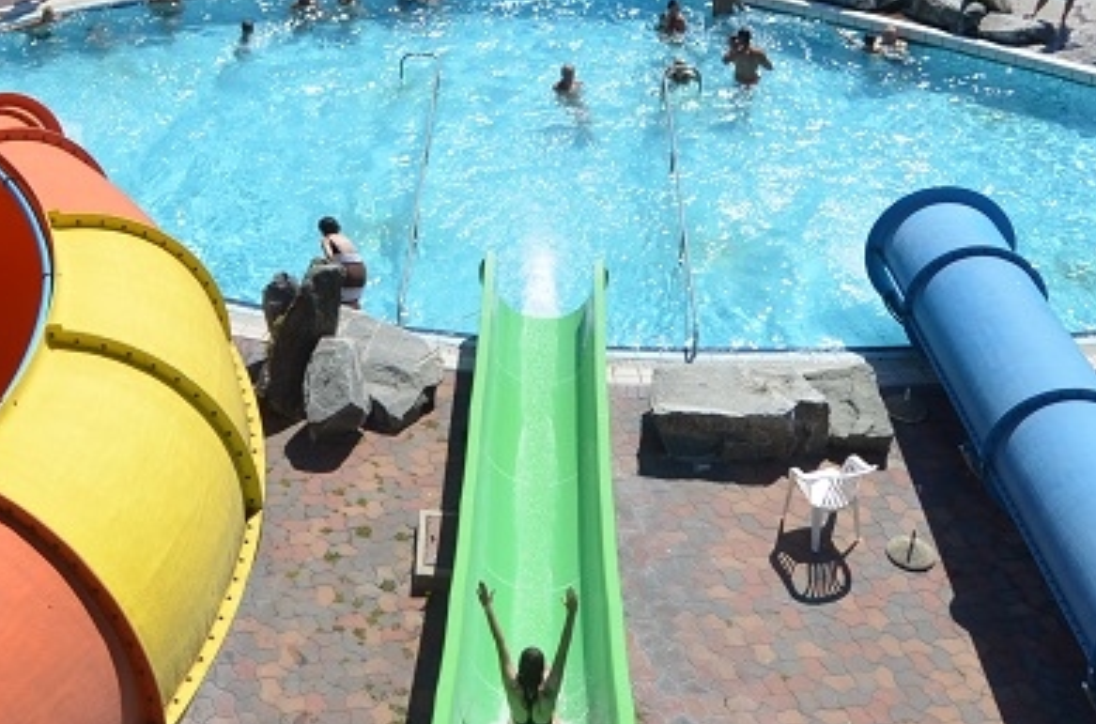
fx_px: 1639
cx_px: 266
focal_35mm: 54
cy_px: -58
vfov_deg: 23.5
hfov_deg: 36.1
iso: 125
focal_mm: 14
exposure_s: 1/1250
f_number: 4.5
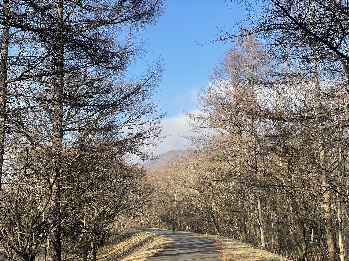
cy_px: 130
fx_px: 524
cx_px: 174
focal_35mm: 52
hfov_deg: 36.8
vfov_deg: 28.0
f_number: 2
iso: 25
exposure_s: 1/675
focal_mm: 6
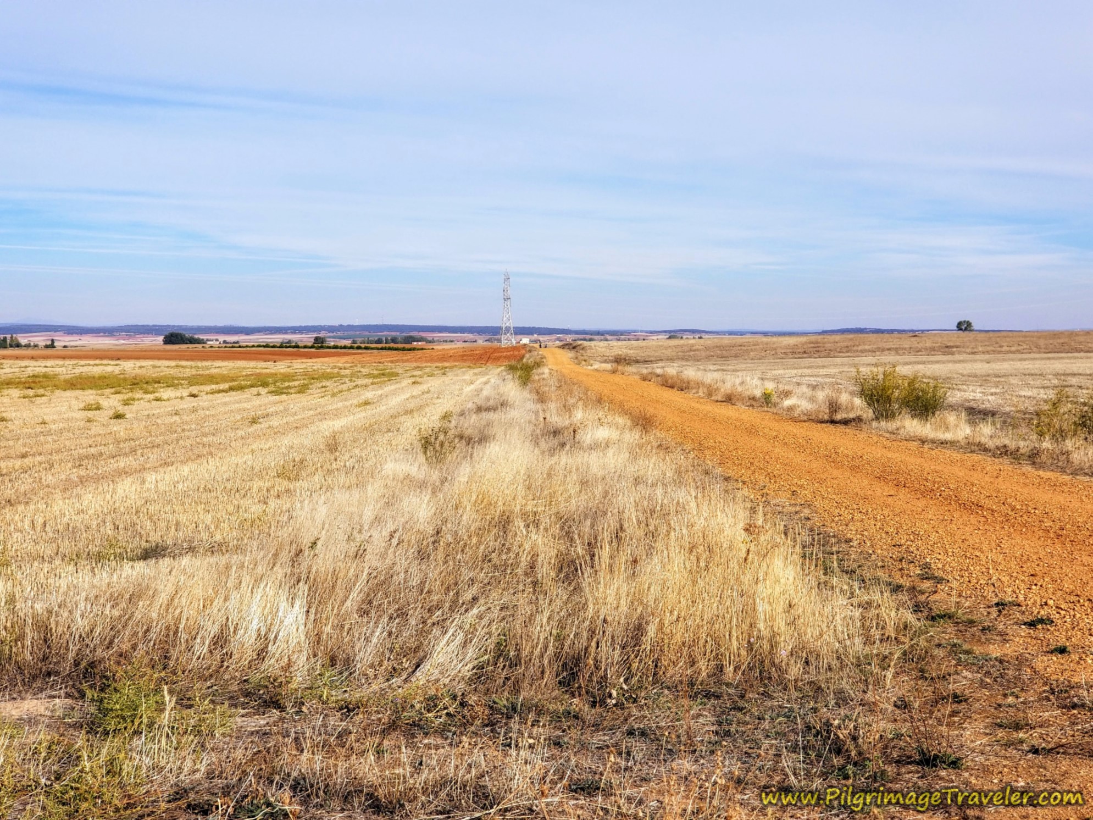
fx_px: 1642
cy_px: 410
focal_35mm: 52
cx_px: 546
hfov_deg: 36.8
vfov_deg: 28.0
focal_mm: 6
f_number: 2.4
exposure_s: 1/996
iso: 25
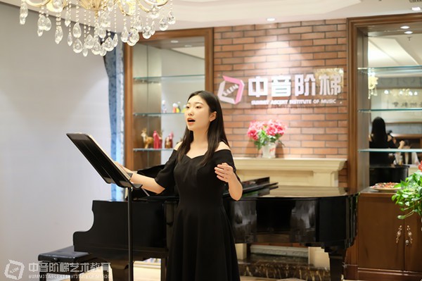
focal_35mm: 53
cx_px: 211
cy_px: 140
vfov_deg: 25.5
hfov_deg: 37.5
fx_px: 621
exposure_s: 1/75
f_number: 1.4
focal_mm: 35
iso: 1000
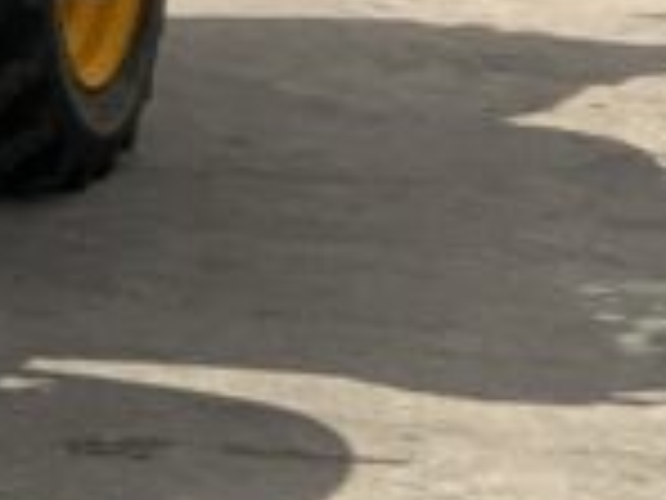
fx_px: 3867
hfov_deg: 8.9
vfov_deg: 7.3
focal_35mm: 201
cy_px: -230
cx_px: -958
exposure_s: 1/2959
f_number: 1.8
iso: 20
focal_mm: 3
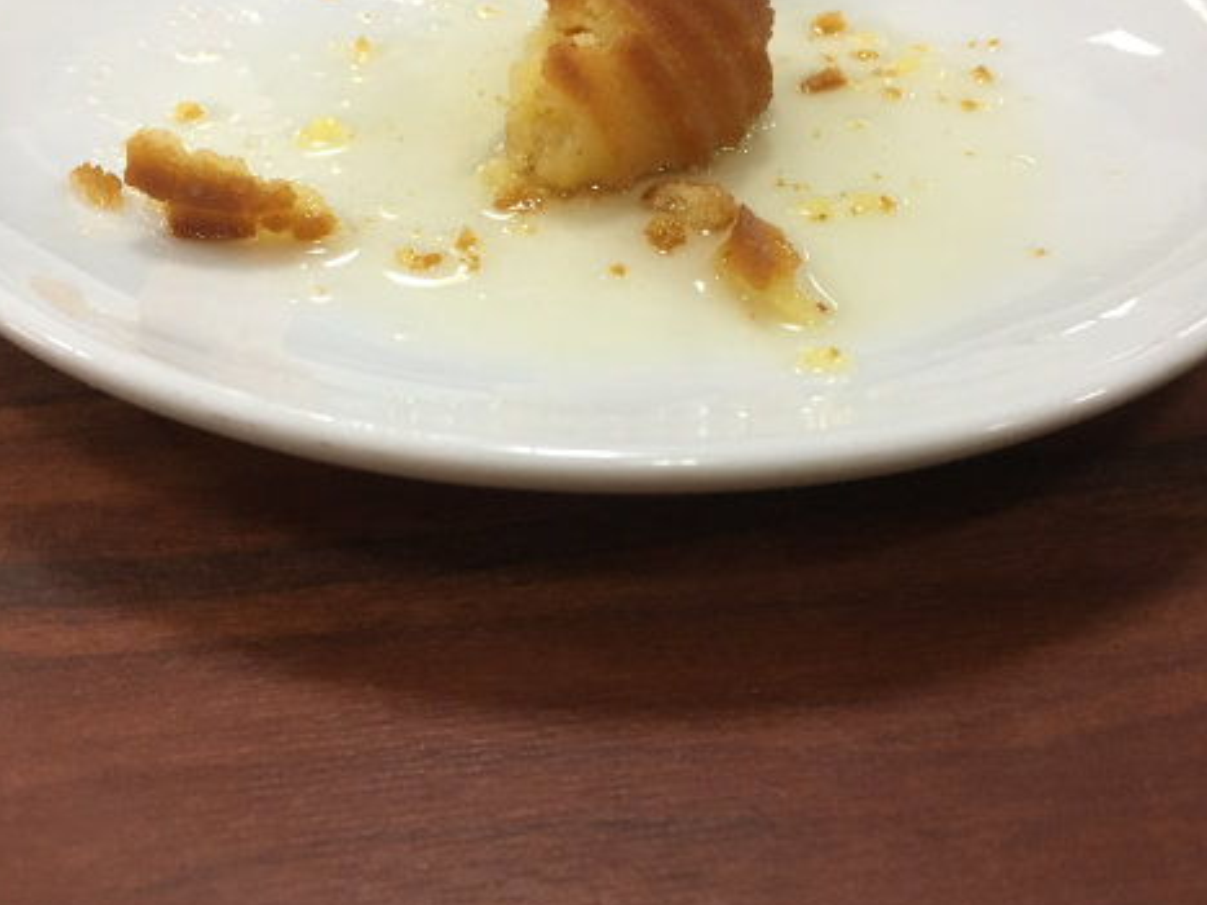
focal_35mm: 38
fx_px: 1325
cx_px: 594
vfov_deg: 37.6
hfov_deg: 49.0
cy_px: 376
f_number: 2.2
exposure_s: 1/17
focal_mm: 4.15
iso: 200
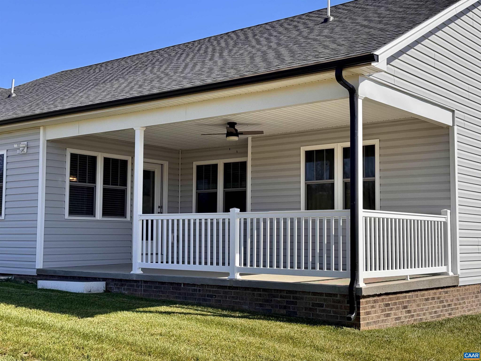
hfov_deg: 39.7
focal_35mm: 48
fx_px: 667
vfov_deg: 30.3
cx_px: 240
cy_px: 180
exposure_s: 1/2415
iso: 64
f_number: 1.78
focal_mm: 6.76
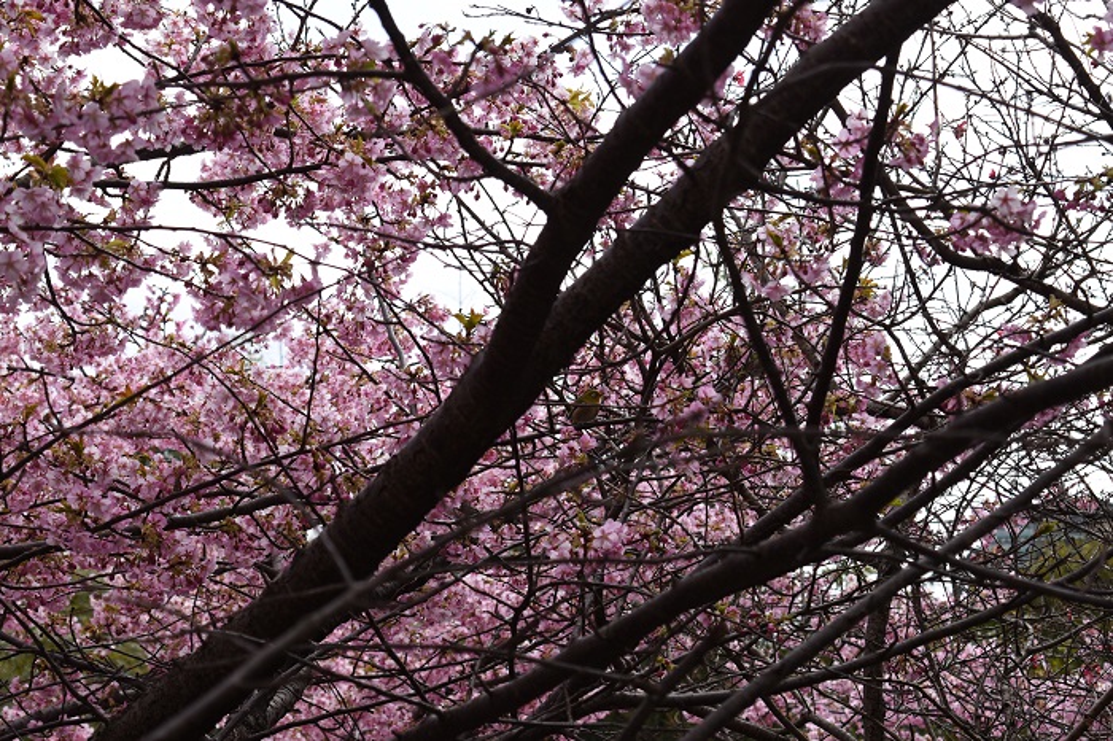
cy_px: 370
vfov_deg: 16.5
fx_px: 2549
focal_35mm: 82
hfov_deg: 24.6
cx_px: 556
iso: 200
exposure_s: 1/500
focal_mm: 55
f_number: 7.1
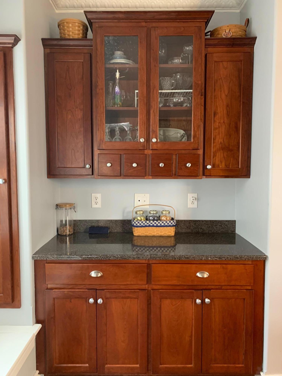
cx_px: 141
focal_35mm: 26
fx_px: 282
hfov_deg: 53.1
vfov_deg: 67.3
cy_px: 188
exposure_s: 1/40
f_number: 1.8
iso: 400
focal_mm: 4.25
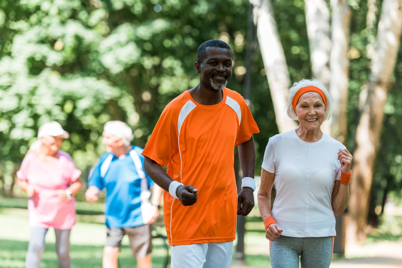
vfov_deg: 10.2
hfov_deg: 15.2
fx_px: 1508
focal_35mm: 135
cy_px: 134
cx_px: 201
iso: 400
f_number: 3.2
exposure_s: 1/500
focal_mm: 135
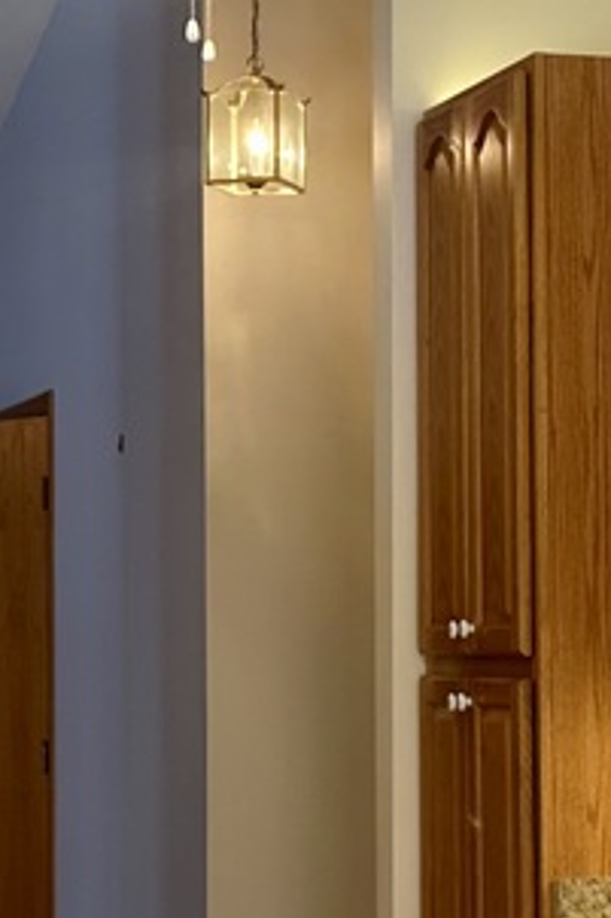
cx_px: 389
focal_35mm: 119
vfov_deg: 17.2
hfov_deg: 11.5
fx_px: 3033
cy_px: 450
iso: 80
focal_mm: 6.86
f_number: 1.78
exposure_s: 1/120
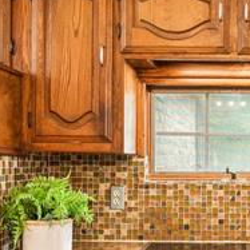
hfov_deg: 27.7
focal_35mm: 59
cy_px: 151
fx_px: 486
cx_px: 231
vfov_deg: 28.8
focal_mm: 20.5
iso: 400
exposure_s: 1/2
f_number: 8
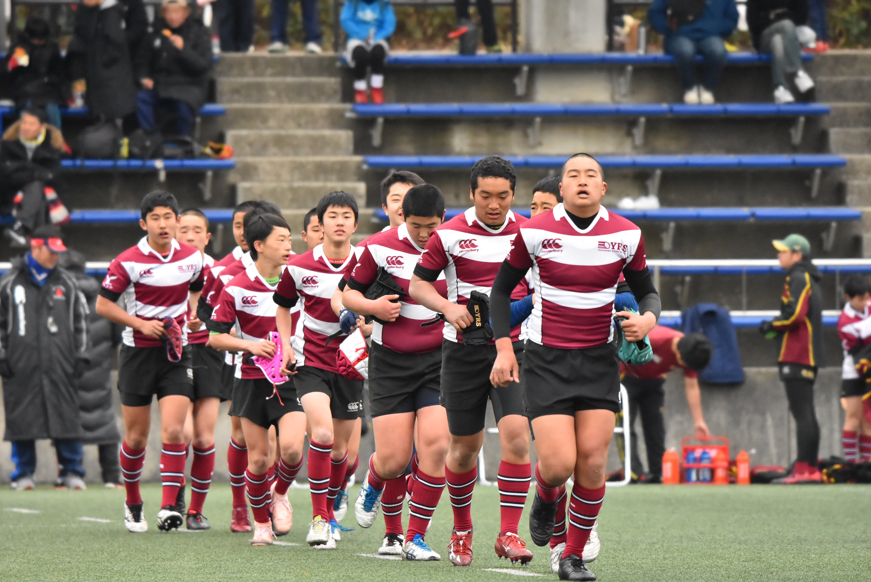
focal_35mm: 465
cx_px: 436
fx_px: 11259
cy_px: 291
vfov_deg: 3.0
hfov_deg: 4.4
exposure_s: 1/2500
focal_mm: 310
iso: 4500
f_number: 6
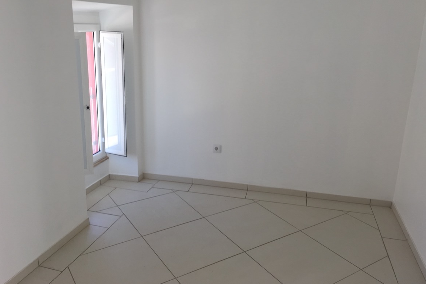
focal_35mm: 31
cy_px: 128
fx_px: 367
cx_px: 210
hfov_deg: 60.3
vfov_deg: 42.3
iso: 32
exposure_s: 1/105
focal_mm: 4.15
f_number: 2.2
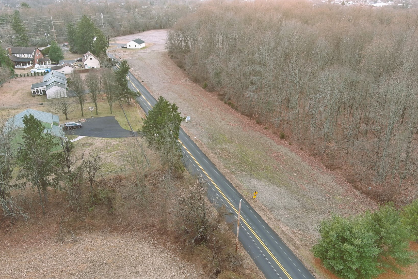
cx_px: 213
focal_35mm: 30
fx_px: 348
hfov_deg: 61.9
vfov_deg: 43.6
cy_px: 140
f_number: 2.8
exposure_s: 1/60
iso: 100
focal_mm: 10.57
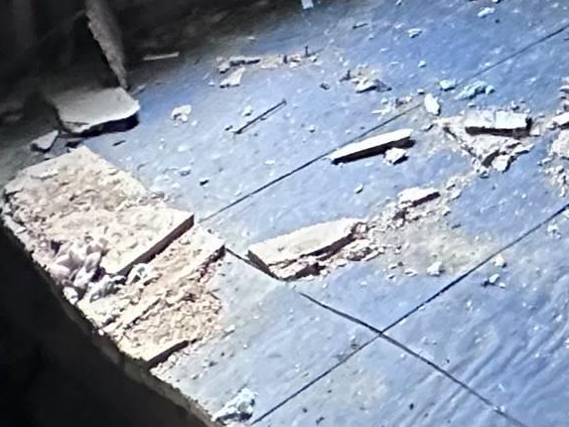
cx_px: 768
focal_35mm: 75
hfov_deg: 22.8
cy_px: -431
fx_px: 1233
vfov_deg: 15.6
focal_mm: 2.22
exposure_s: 1/60
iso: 1000
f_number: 2.2
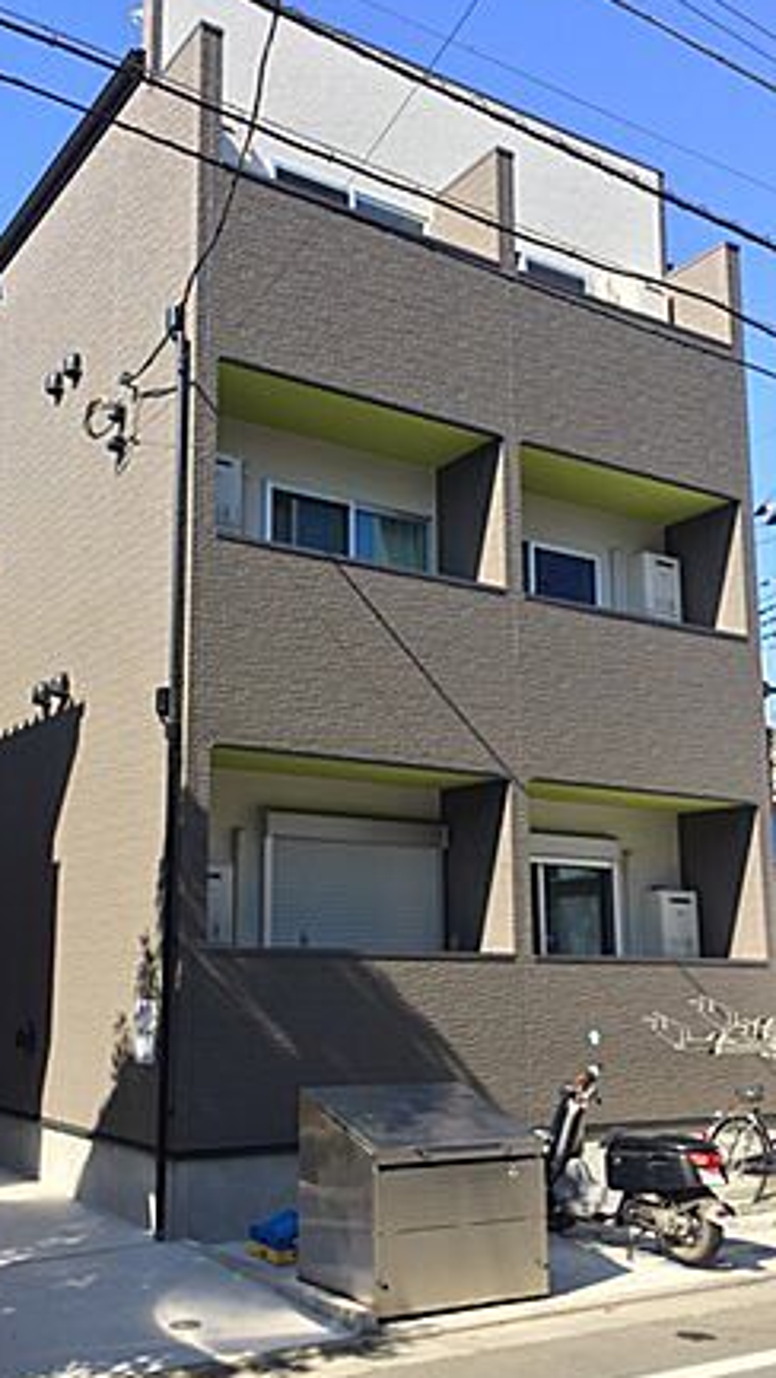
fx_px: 1279
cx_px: 283
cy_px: 729
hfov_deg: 33.6
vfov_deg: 56.6
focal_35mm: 35
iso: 32
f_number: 2.2
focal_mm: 4.15
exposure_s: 1/842
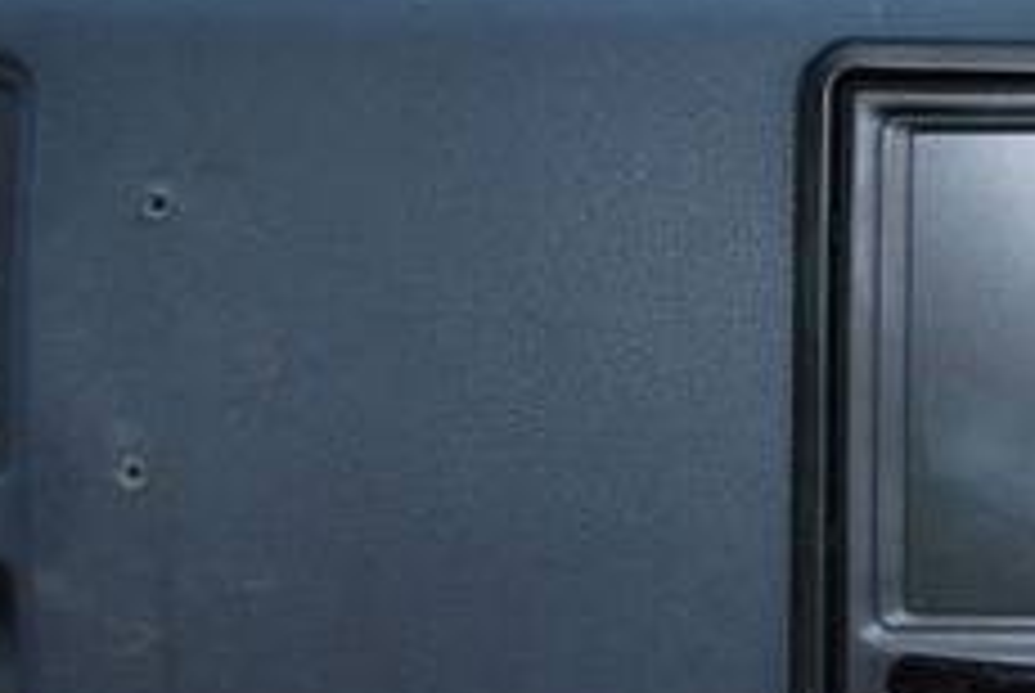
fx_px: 3368
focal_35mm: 117
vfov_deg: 11.7
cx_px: 1336
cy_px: 356
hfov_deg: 16.5
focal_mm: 28
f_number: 4
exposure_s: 1/60
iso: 200
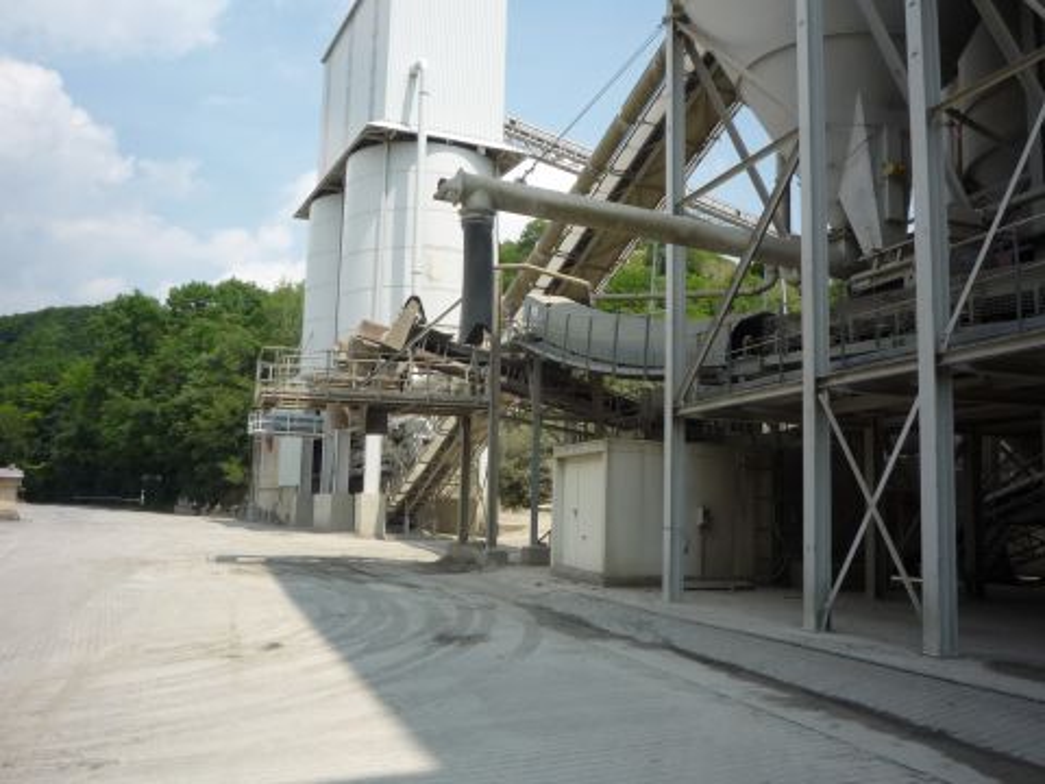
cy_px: 392
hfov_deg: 56.8
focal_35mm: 32
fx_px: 966
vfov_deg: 44.2
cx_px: 522
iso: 100
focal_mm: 5.2
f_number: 5.6
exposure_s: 1/400
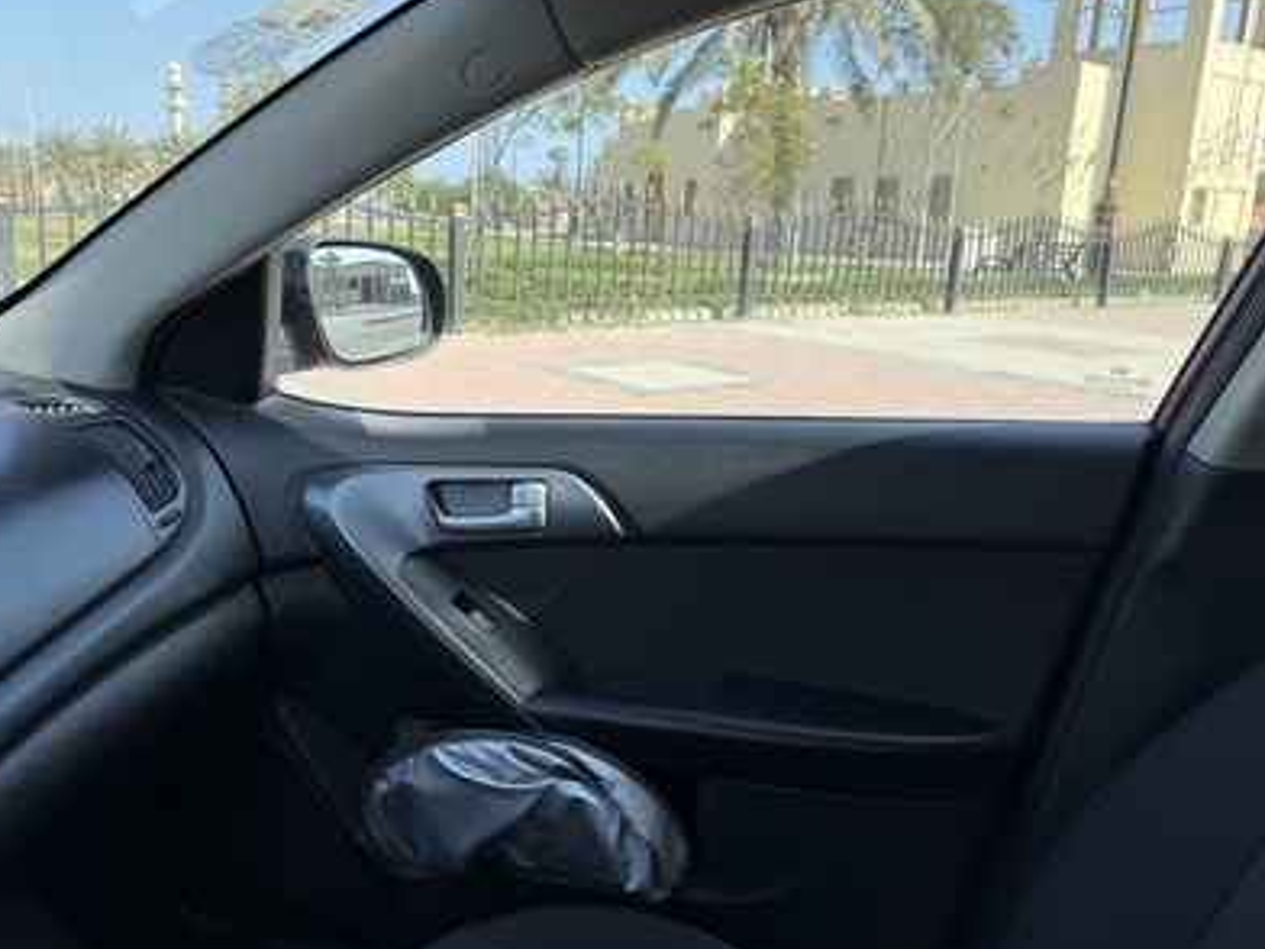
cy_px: 460
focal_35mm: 28
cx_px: 531
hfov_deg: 63.1
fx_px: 1023
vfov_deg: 49.7
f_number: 1.78
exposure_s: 1/1250
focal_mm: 6.76
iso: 80
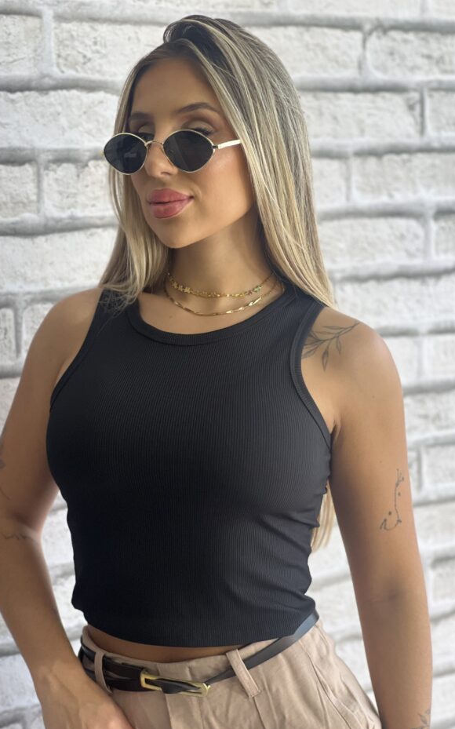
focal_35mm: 82
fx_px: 1628
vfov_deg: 25.2
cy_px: 365
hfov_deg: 15.9
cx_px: 206
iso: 250
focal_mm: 9
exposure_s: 1/120
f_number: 2.8
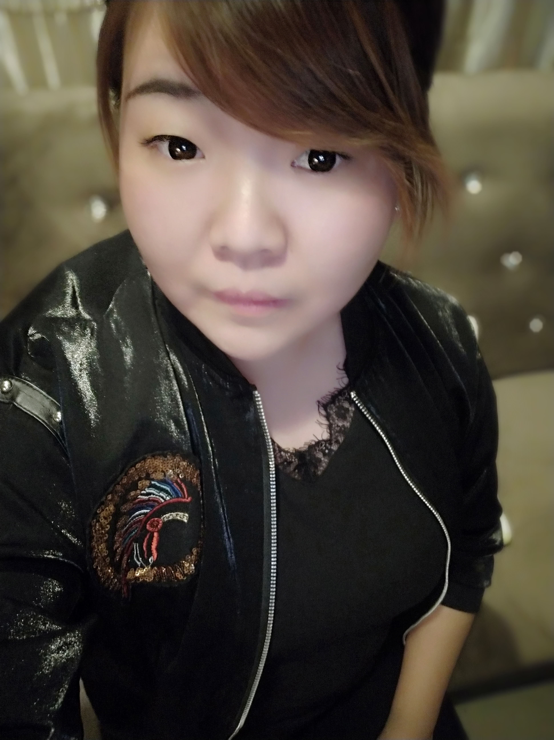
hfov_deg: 61.0
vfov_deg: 76.4
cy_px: 370
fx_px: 470
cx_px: 277
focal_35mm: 22
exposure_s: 1/10
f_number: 2
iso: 2500
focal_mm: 3.86
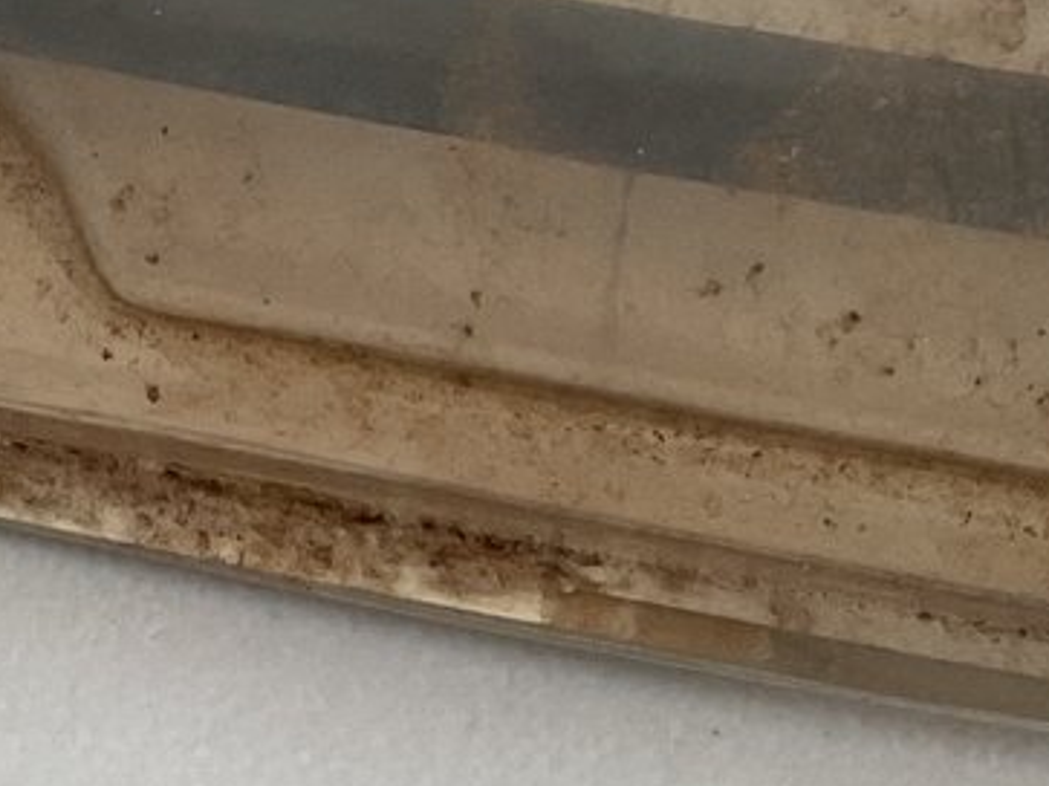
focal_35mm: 121
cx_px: -467
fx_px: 3666
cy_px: -519
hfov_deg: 15.2
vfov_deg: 11.5
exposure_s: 1/120
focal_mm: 3
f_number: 1.8
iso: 50
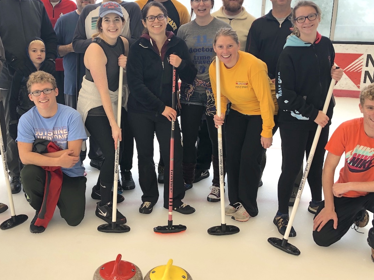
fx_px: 421
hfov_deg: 47.7
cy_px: 121
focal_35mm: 39
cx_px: 156
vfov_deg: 36.8
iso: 40
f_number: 1.8
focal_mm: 3.99
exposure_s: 1/75
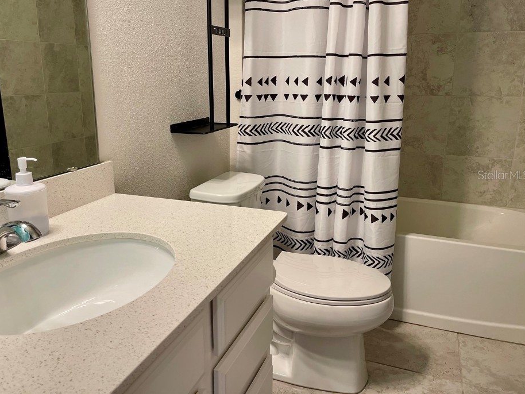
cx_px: 238
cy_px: 175
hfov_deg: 63.3
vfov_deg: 49.7
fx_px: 425
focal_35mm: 28
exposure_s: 1/120
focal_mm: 5.1
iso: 125
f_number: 1.6
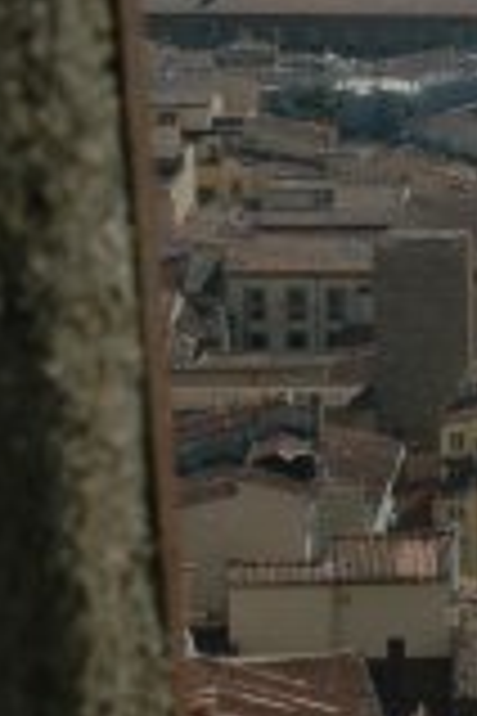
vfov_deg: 12.0
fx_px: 3384
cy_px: 81
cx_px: 891
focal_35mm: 170
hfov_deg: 7.8
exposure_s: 1/400
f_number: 10
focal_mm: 25
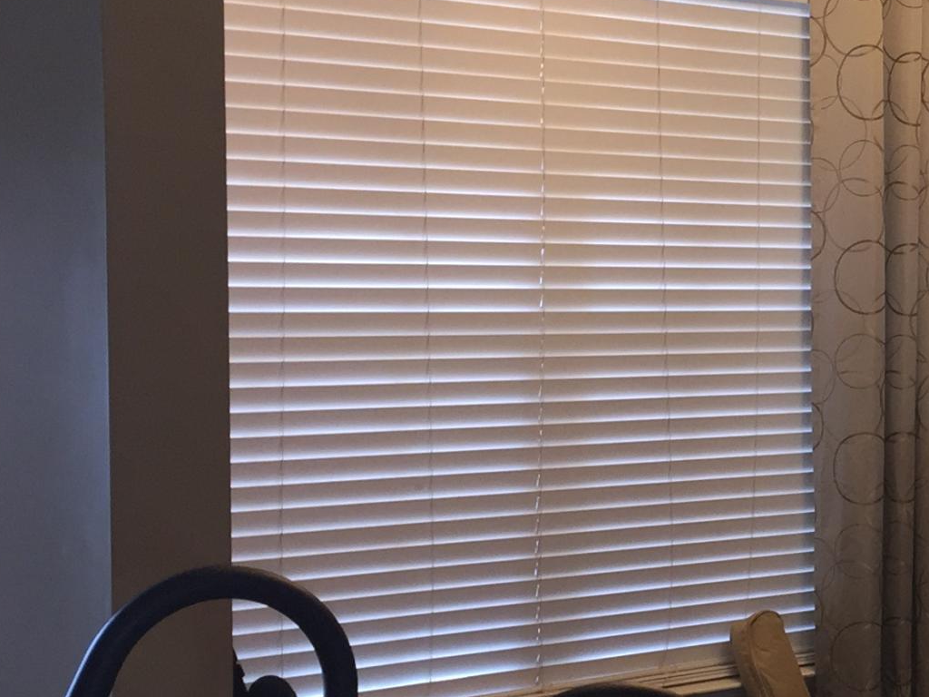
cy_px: 470
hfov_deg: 21.2
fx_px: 2281
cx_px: 1159
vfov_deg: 17.3
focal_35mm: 85
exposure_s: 1/30
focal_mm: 4.15
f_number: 2.2
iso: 64
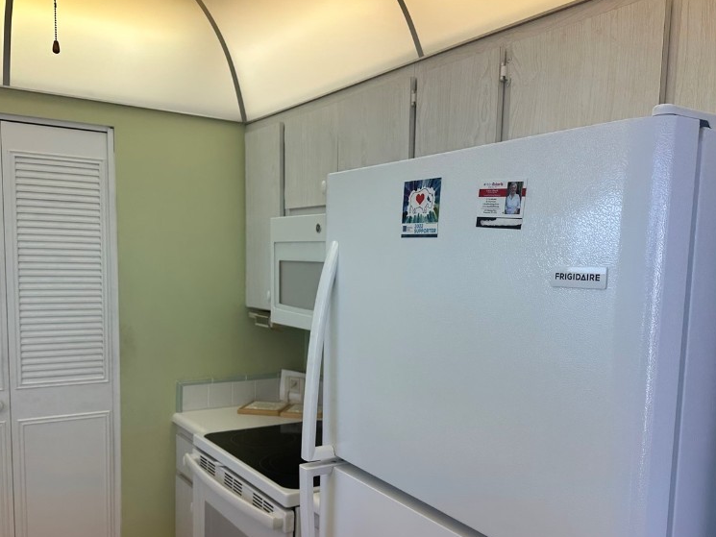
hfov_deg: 55.3
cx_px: 360
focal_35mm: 33
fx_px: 683
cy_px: 333
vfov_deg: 42.7
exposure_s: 1/161
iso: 64
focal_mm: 6.86
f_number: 1.78
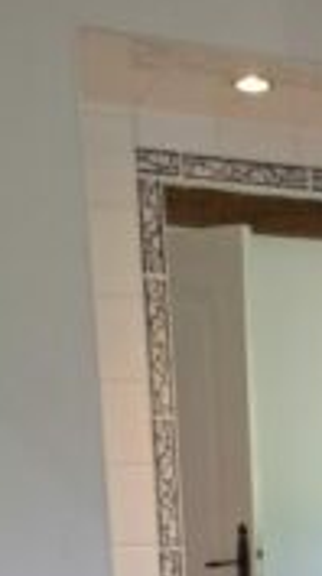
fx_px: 1037
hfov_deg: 16.6
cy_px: 638
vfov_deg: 28.2
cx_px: 426
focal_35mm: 68
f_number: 1.8
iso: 200
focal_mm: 5.54
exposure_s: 1/100
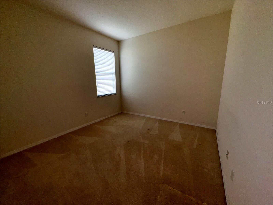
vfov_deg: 85.7
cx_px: 136
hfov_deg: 102.1
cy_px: 102
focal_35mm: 14
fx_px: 110
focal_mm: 2.22
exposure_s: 1/122
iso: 32
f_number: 2.2
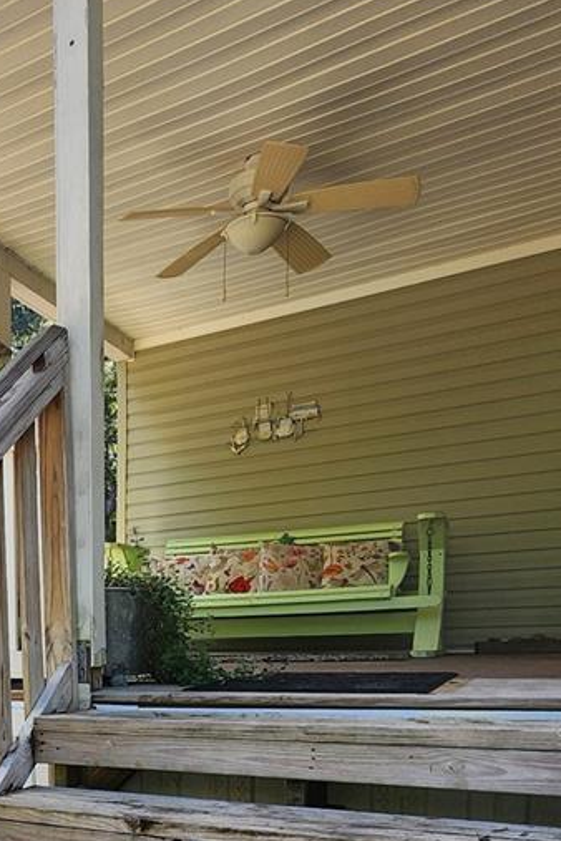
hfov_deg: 34.7
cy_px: 736
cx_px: -73
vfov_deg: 52.5
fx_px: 748
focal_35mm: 32
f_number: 2.2
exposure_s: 1/356
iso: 50
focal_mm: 2.2
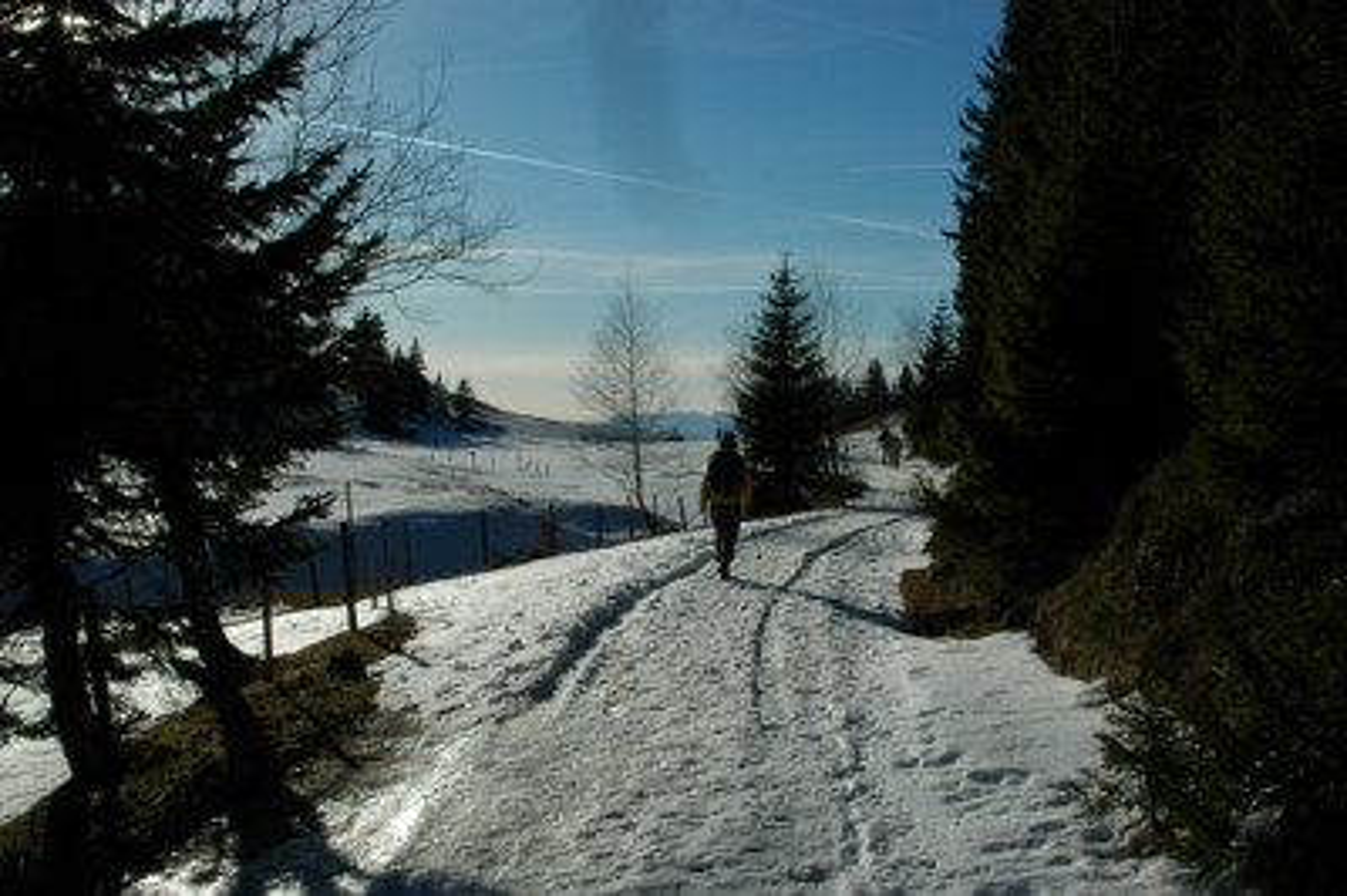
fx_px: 1570
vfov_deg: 31.8
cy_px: 448
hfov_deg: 46.4
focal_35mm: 42
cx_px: 674
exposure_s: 1/400
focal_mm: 28
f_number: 16
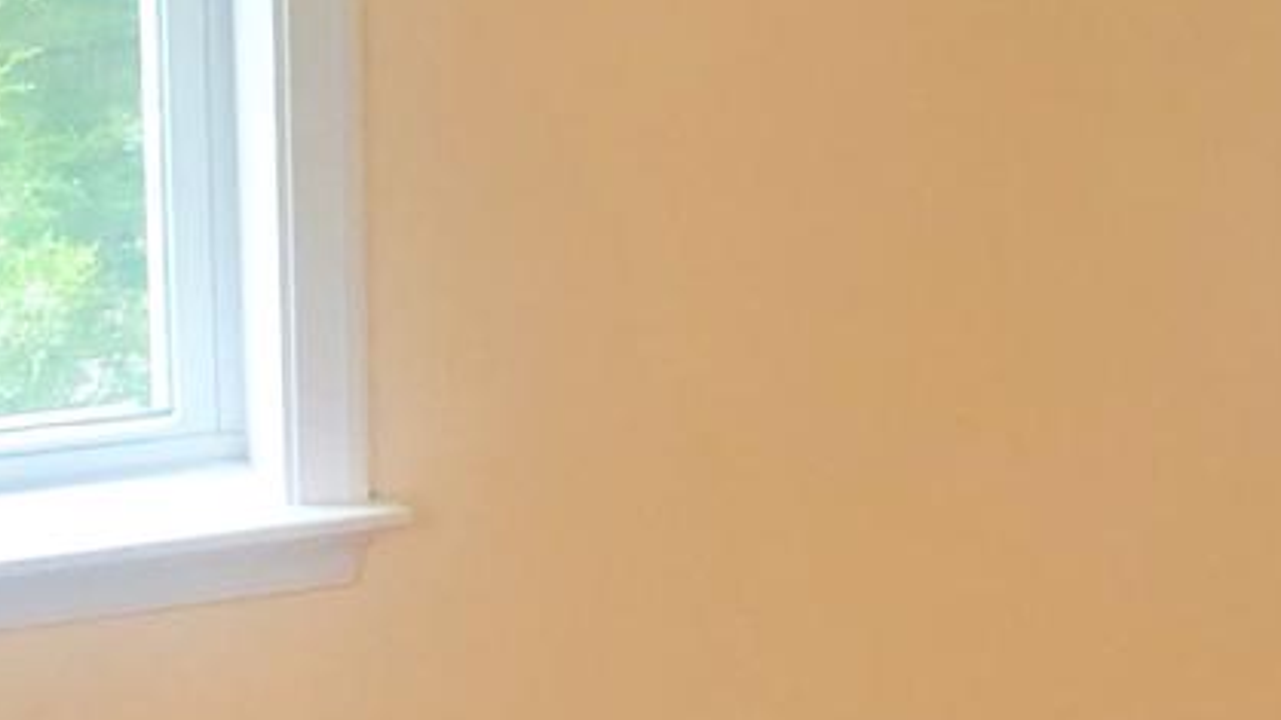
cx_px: 1496
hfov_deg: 18.2
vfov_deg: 10.8
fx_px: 3804
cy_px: 113
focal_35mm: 112
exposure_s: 1/30
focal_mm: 4
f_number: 1.8
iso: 25
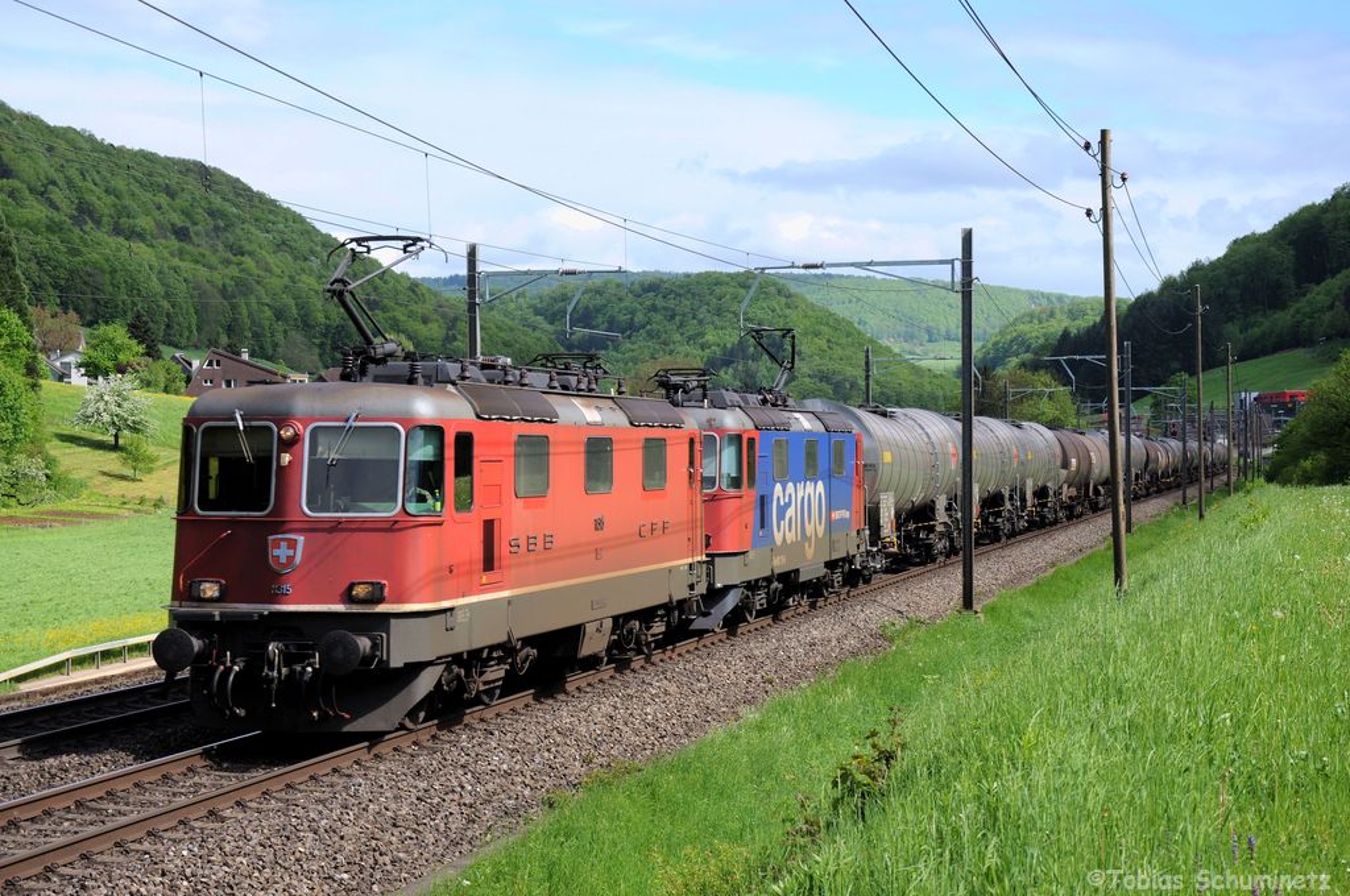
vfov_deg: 20.1
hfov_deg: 29.9
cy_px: 448
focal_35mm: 68
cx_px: 675
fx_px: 2528
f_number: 8
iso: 250
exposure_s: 1/640
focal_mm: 45
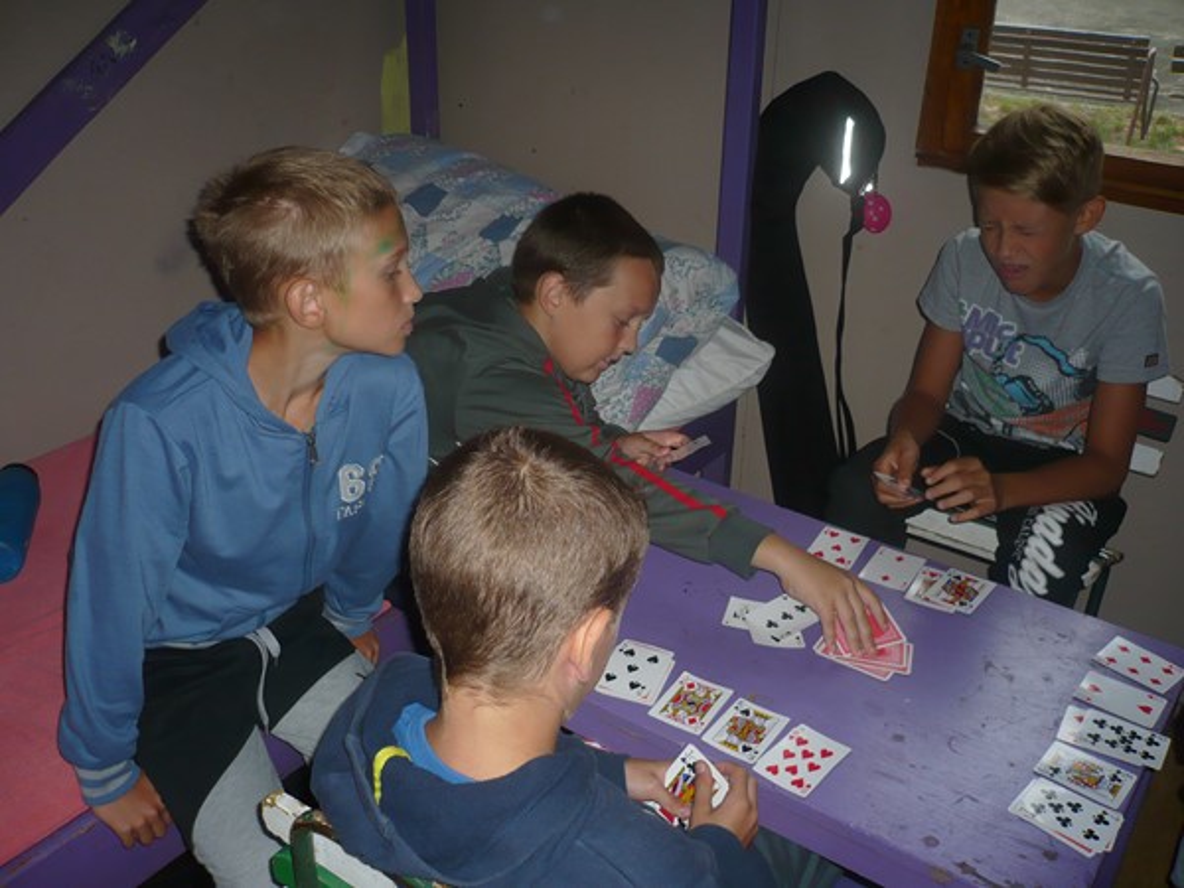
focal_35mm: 35
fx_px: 1197
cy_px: 444
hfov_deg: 52.6
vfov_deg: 40.7
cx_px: 592
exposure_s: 1/30
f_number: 2.8
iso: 100
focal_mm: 5.8
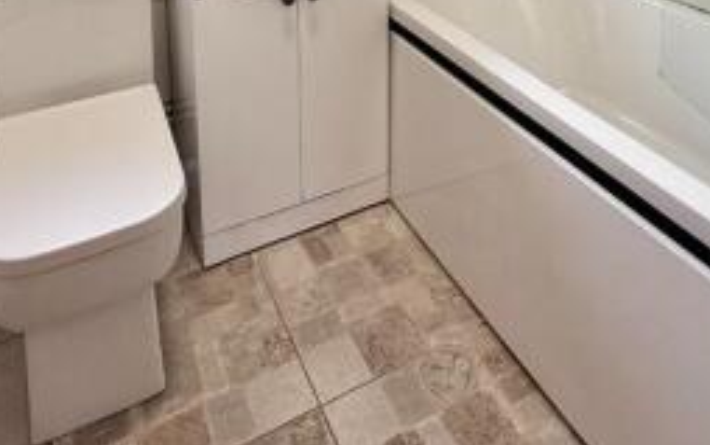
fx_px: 658
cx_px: 396
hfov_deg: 56.5
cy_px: -141
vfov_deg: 29.6
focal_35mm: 34
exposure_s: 1/108
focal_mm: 2.22
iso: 64
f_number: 2.2
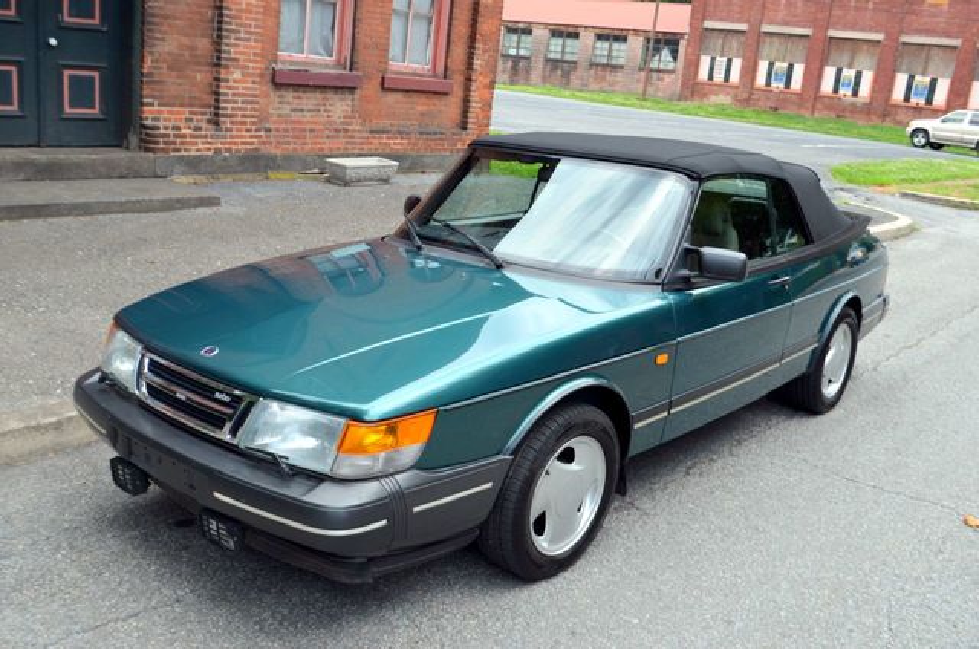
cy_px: 324
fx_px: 896
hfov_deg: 57.3
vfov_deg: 39.8
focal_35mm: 33
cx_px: 490
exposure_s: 1/125
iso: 280
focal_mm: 22
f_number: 5.6
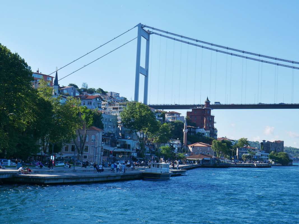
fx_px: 397
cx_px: 150
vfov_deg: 31.5
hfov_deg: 41.2
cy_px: 112
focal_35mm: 46
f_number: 8
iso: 200
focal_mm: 23
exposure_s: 1/400
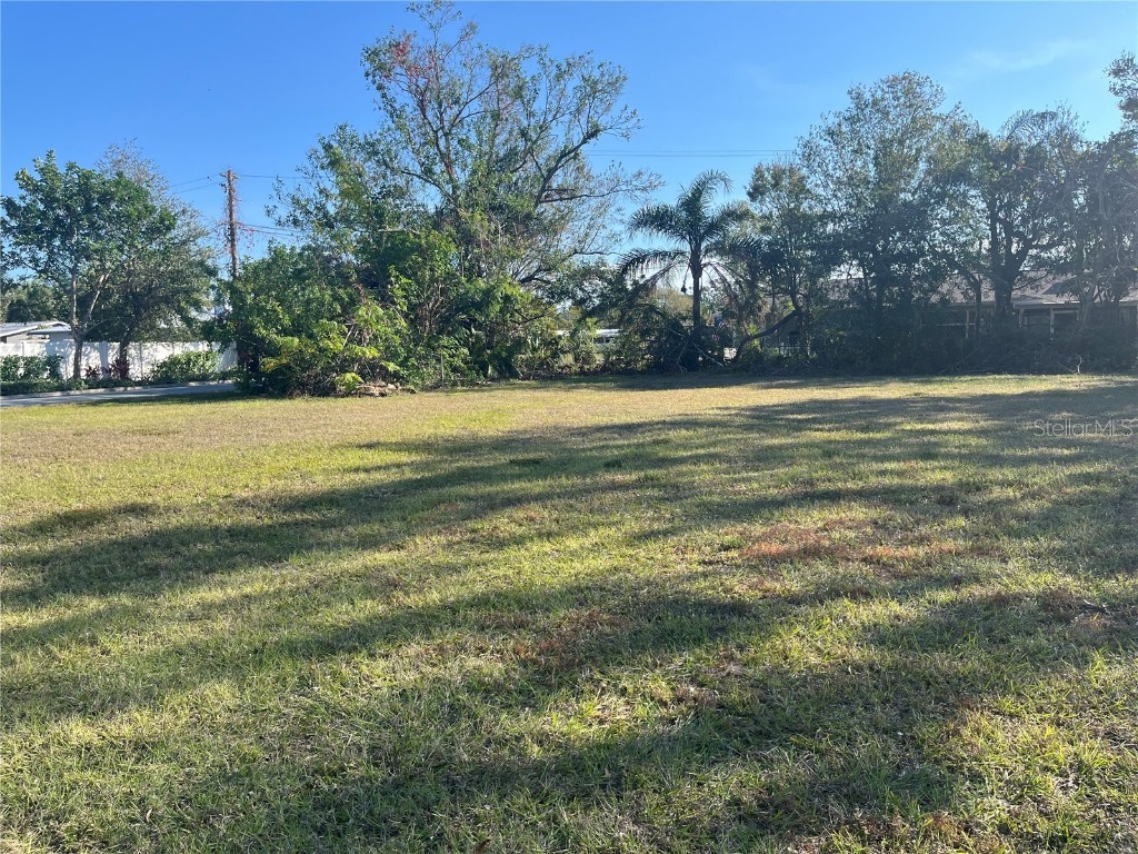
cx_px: 569
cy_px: 427
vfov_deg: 53.1
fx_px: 855
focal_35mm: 26
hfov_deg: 67.3
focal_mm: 5.1
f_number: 1.6
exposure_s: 1/1600
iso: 50
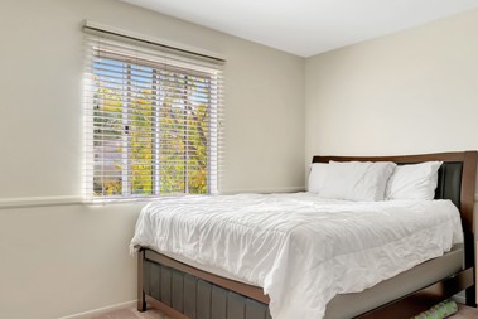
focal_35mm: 27
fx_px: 359
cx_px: 223
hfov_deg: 67.3
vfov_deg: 47.9
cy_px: 173
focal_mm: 16
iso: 250
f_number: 10
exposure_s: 1/2
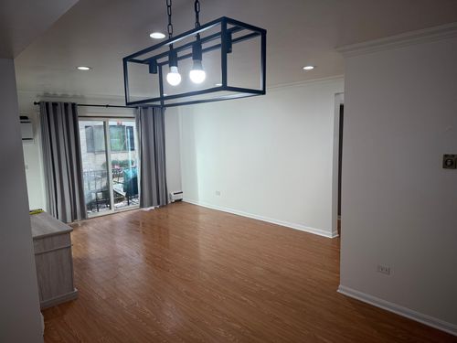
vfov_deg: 56.8
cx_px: 228
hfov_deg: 71.6
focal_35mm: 24
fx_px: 317
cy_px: 172
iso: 160
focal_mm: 6.76
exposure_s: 1/231
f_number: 1.78
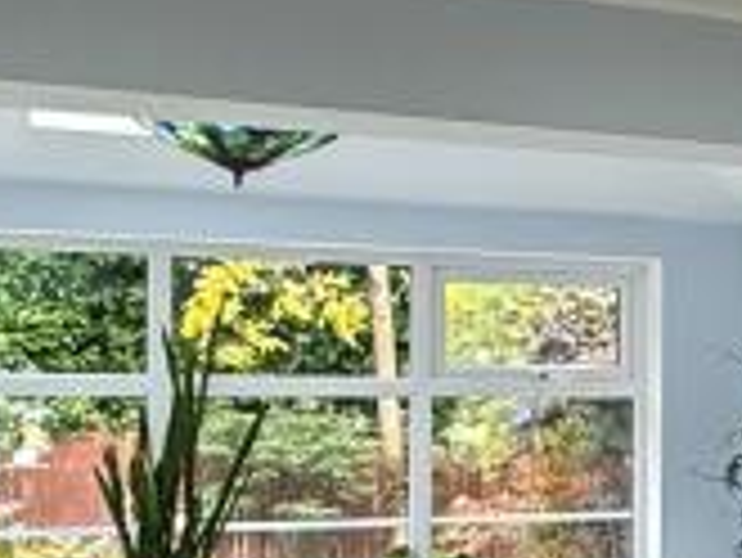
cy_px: 410
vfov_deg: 16.9
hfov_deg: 18.1
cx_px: 1309
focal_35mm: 87
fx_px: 1866
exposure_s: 1/100
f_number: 2.2
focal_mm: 2.22
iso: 160
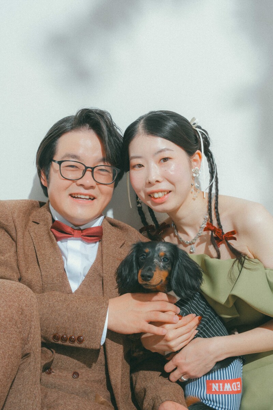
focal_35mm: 50
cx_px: 136
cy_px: 205
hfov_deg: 27.0
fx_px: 569
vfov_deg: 39.6
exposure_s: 1/160
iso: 400
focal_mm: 33.2
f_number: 6.4
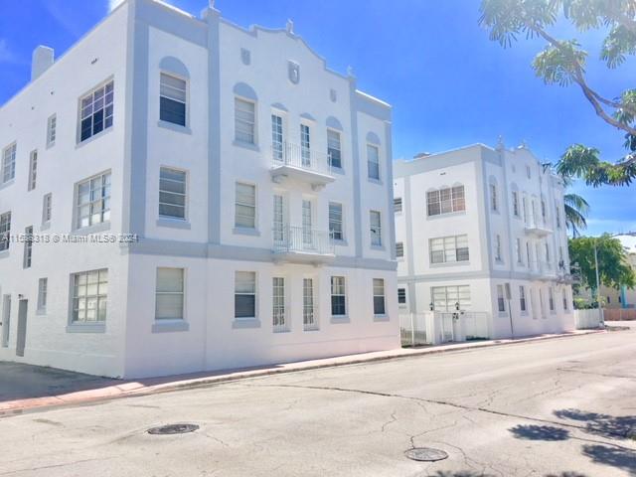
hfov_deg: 61.7
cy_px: 238
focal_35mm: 29
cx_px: 318
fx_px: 533
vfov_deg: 48.2
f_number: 2.2
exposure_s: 1/2404
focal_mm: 4.15
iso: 25
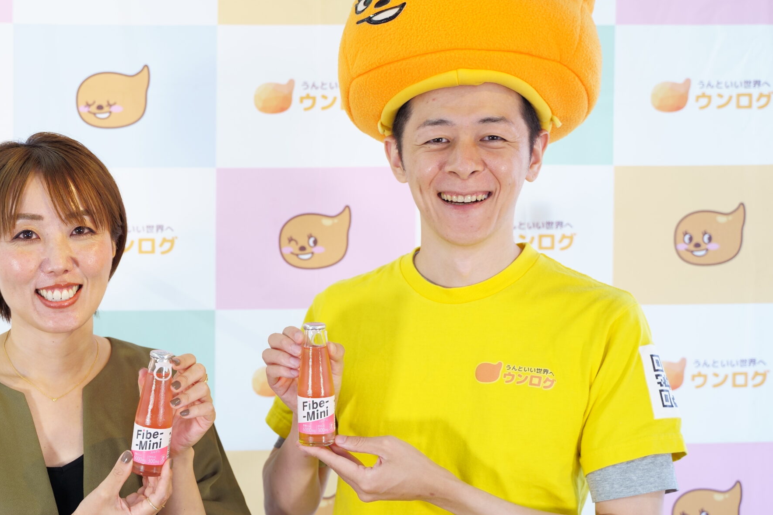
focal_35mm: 58
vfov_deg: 23.4
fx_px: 1245
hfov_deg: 34.0
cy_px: 259
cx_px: 230
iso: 125
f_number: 2.8
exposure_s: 1/40
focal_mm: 40
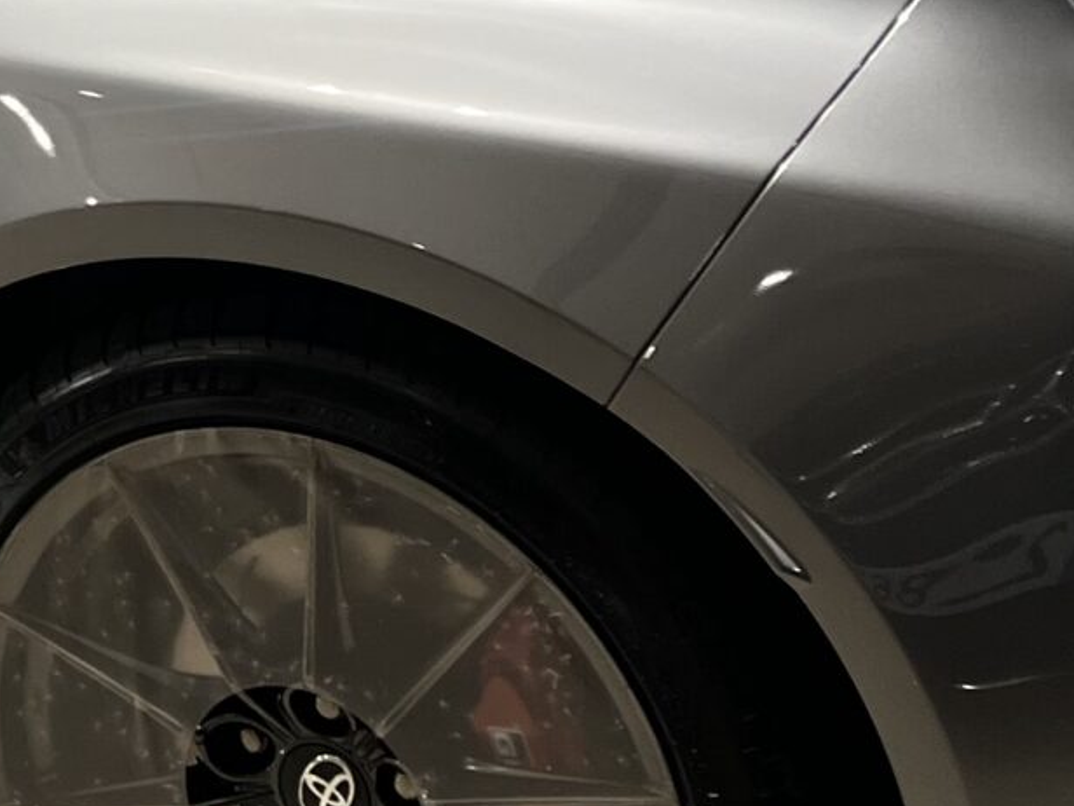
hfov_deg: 17.4
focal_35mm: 108
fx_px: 3351
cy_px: -204
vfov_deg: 13.3
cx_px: -195
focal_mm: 5.1
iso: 80
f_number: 1.6
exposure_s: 1/100
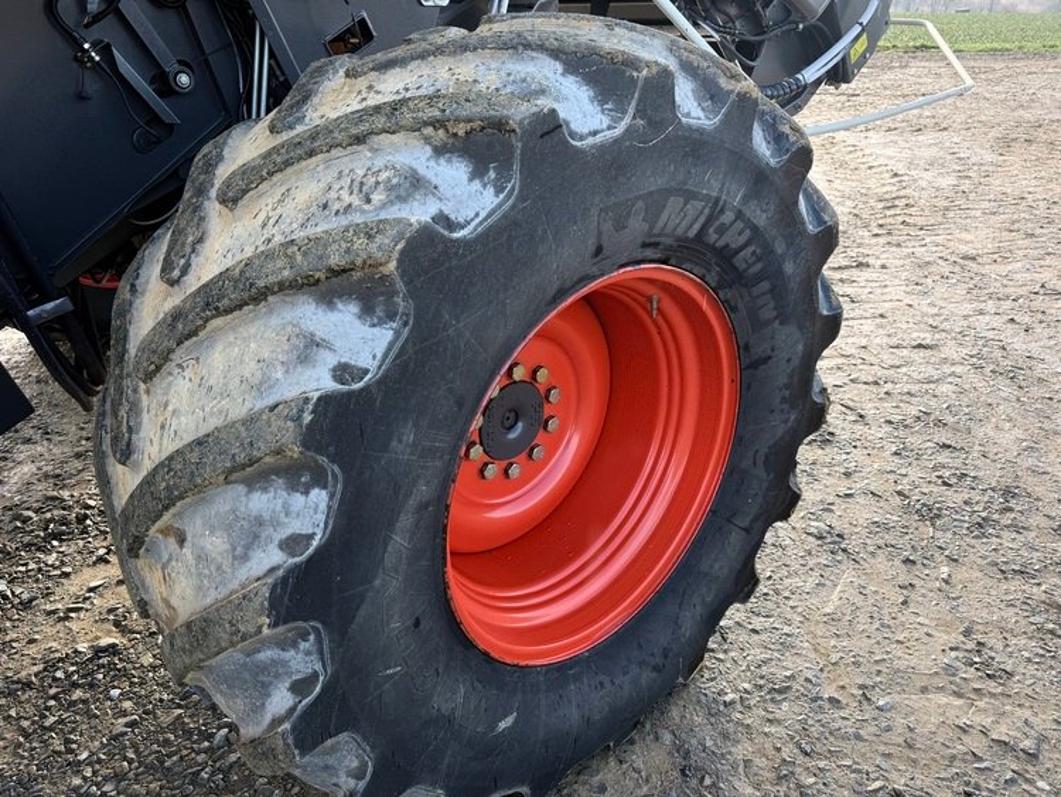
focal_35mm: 24
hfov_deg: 71.6
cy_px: 398
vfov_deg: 56.8
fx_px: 736
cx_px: 530
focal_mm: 6.76
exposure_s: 1/351
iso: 80
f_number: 1.78
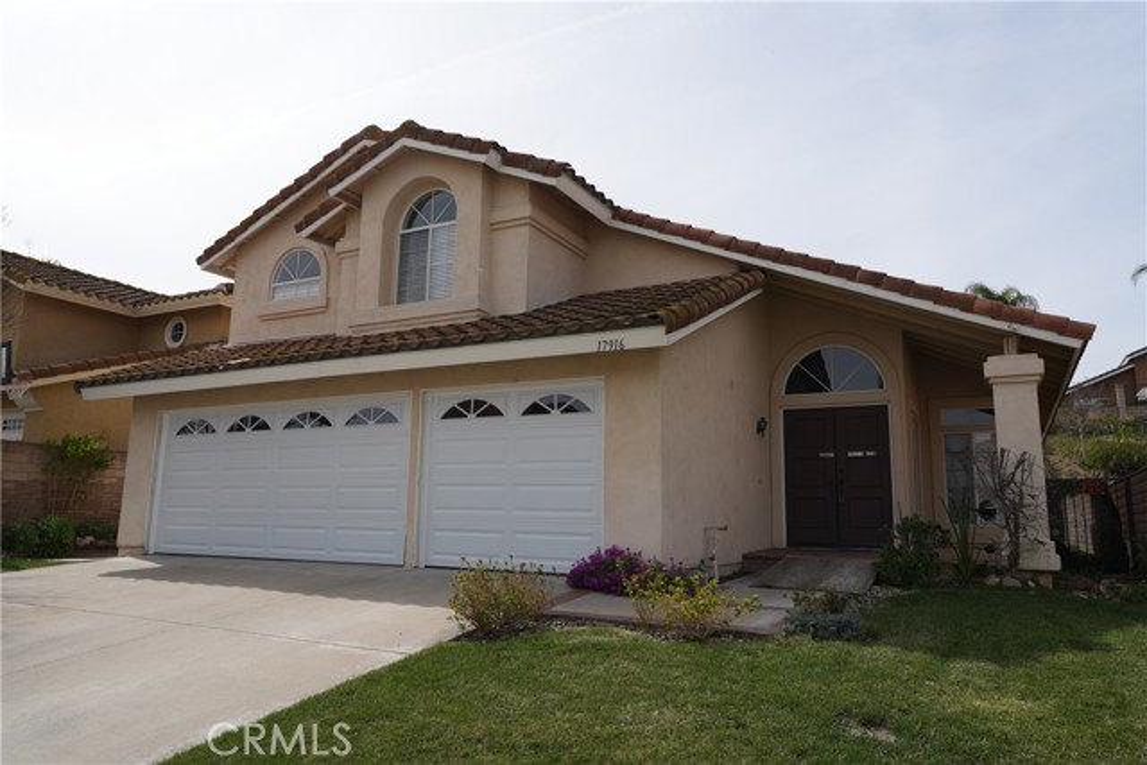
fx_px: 797
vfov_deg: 51.3
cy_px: 382
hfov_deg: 71.5
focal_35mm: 25
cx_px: 574
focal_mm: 25
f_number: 6.3
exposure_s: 1/500
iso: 100
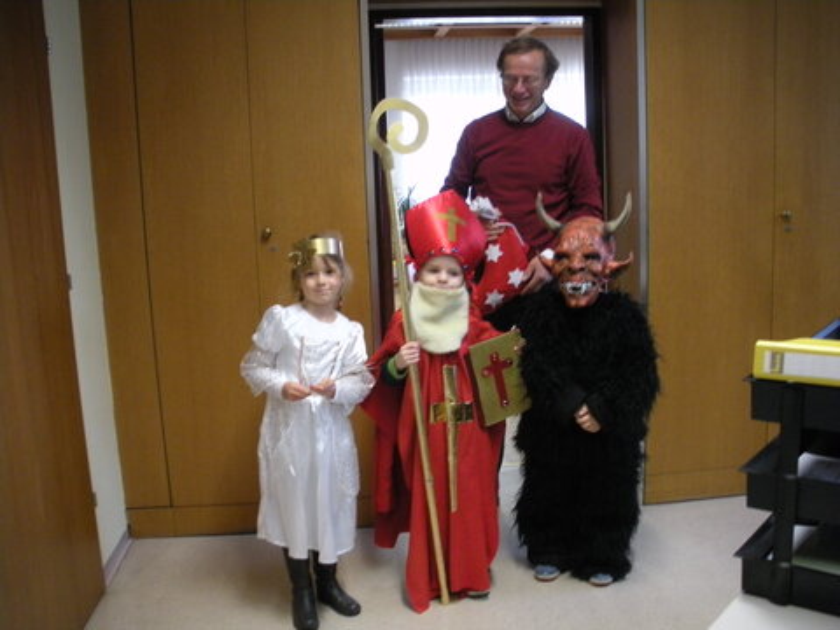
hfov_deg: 52.6
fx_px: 849
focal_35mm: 35
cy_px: 315
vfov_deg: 40.7
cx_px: 420
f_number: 3.5
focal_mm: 6.3
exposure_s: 1/30.6
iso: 400
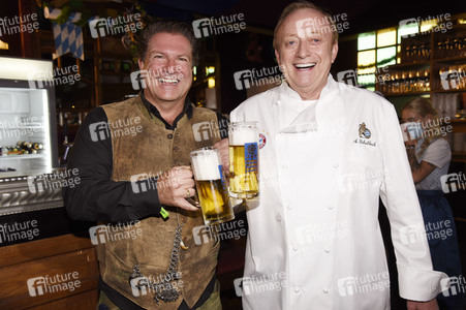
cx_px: 233
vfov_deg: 41.1
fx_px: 414
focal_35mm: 32
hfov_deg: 58.8
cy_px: 155
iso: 500
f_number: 5
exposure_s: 1/60
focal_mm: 32
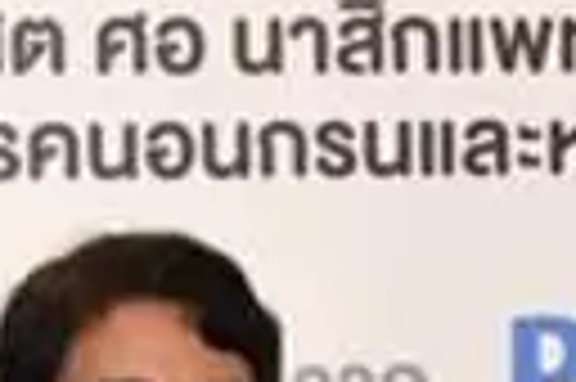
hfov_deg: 8.5
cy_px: 703
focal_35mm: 243
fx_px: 3883
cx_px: 144
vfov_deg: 5.5
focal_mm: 40
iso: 1600
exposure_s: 1/125
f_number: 4
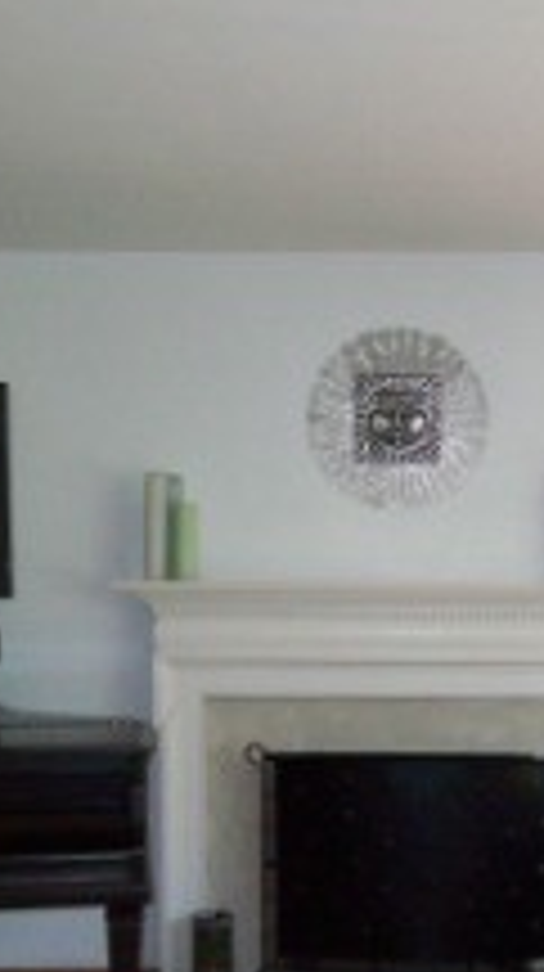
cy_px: 634
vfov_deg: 39.5
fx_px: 1338
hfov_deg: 22.7
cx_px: 432
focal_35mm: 52
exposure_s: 1/30
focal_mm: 3.8
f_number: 2.8
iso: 125
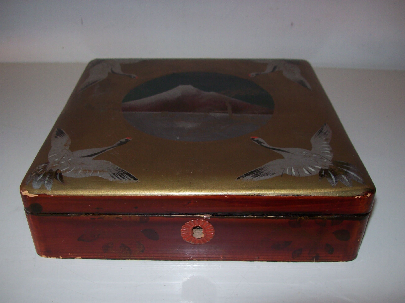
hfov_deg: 47.9
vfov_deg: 36.8
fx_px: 456
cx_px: 196
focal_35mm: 39
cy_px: 160
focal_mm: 6
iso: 80
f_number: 2.7
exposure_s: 1/64
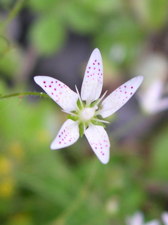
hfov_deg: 37.7
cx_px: 84
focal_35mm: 38
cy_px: 112
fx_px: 246
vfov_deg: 49.0
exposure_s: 1/88
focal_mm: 8
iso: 100
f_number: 2.8
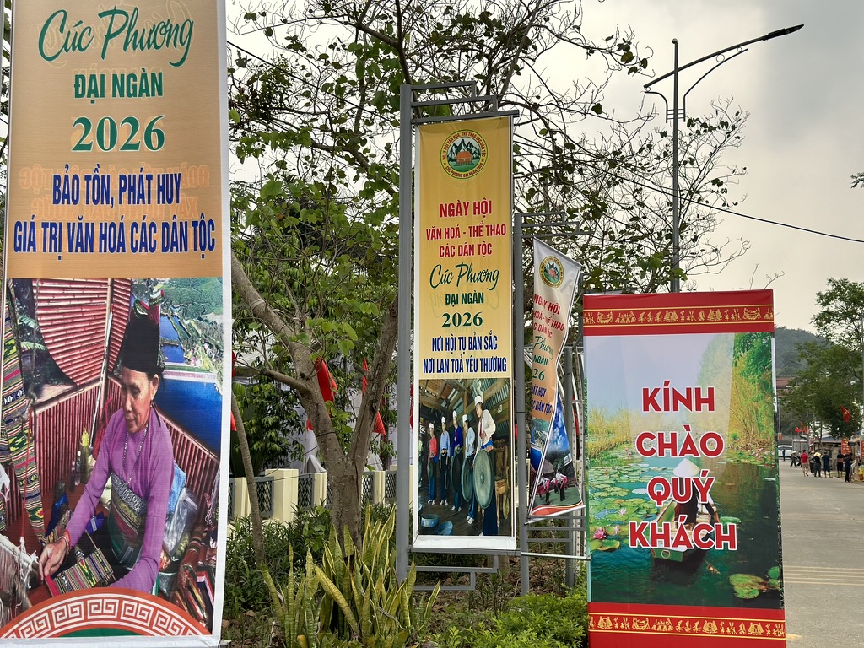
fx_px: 1198
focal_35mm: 48
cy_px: 324
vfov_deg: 30.3
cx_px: 432
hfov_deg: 39.7
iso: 80
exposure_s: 1/2667
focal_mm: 6.86
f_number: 1.78
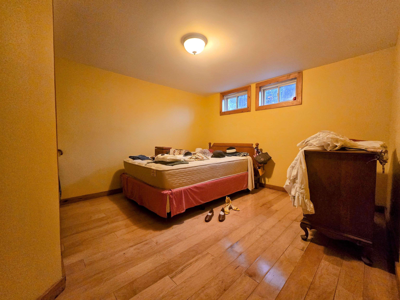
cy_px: 150
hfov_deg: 106.2
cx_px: 200
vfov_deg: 89.9
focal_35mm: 13
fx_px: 150
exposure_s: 1/60
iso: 640
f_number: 2.2
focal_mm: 2.2
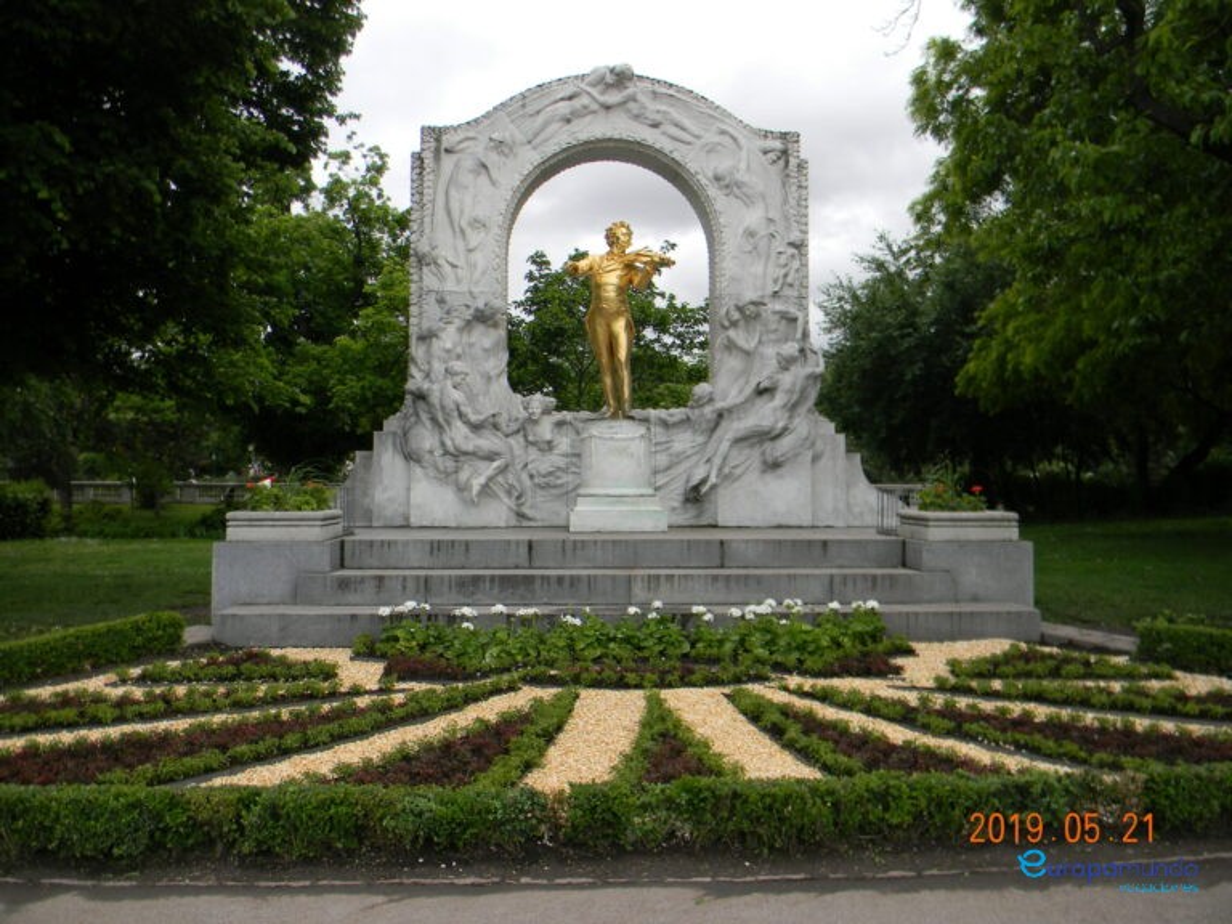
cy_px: 462
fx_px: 997
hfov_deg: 63.4
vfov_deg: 49.7
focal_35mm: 28
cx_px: 616
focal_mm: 5
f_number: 3.5
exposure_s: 1/522
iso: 80
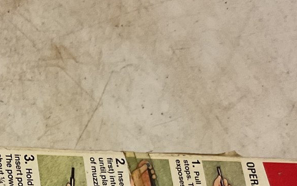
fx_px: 647
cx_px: 58
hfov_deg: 25.4
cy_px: 265
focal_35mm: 80
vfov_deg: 15.3
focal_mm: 3
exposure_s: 1/60
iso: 250
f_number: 1.8
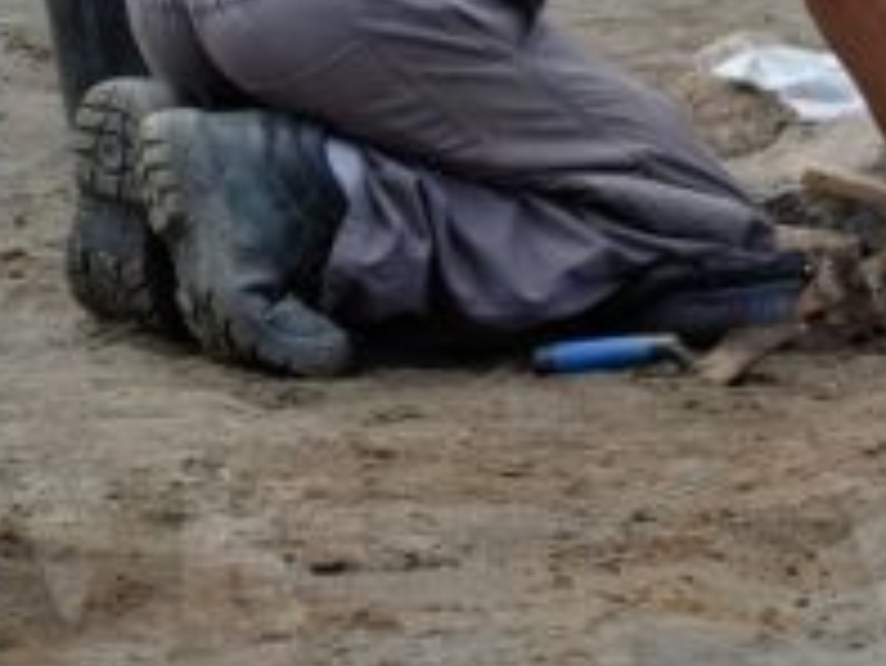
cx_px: 153
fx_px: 10475
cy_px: 4
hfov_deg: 4.8
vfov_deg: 3.6
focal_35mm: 409
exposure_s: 1/320
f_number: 8
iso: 250
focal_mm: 70
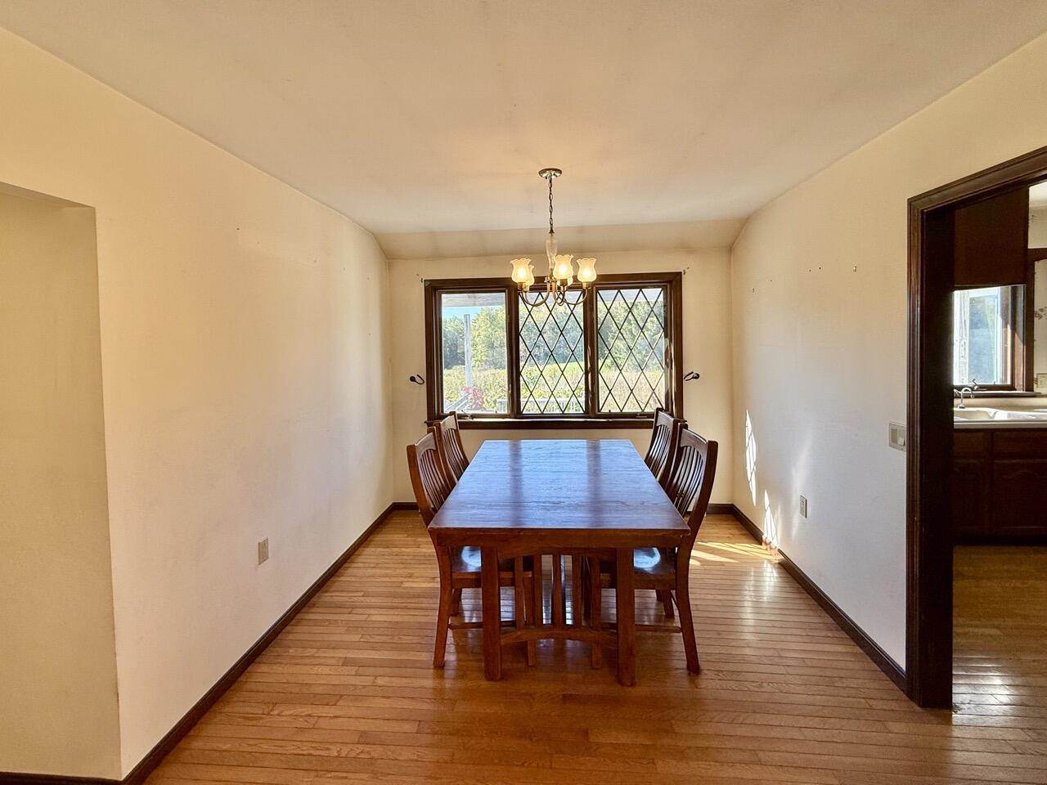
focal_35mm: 14
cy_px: 392
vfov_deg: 85.7
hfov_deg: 102.1
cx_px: 524
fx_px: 423
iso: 64
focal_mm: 2.22
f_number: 2.2
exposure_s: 1/139
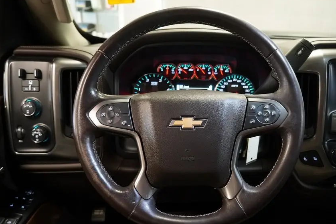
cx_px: 198
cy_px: 125
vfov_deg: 39.9
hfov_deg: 56.9
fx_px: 308
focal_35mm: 33
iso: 3200
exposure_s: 1/30
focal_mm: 18
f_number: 3.5
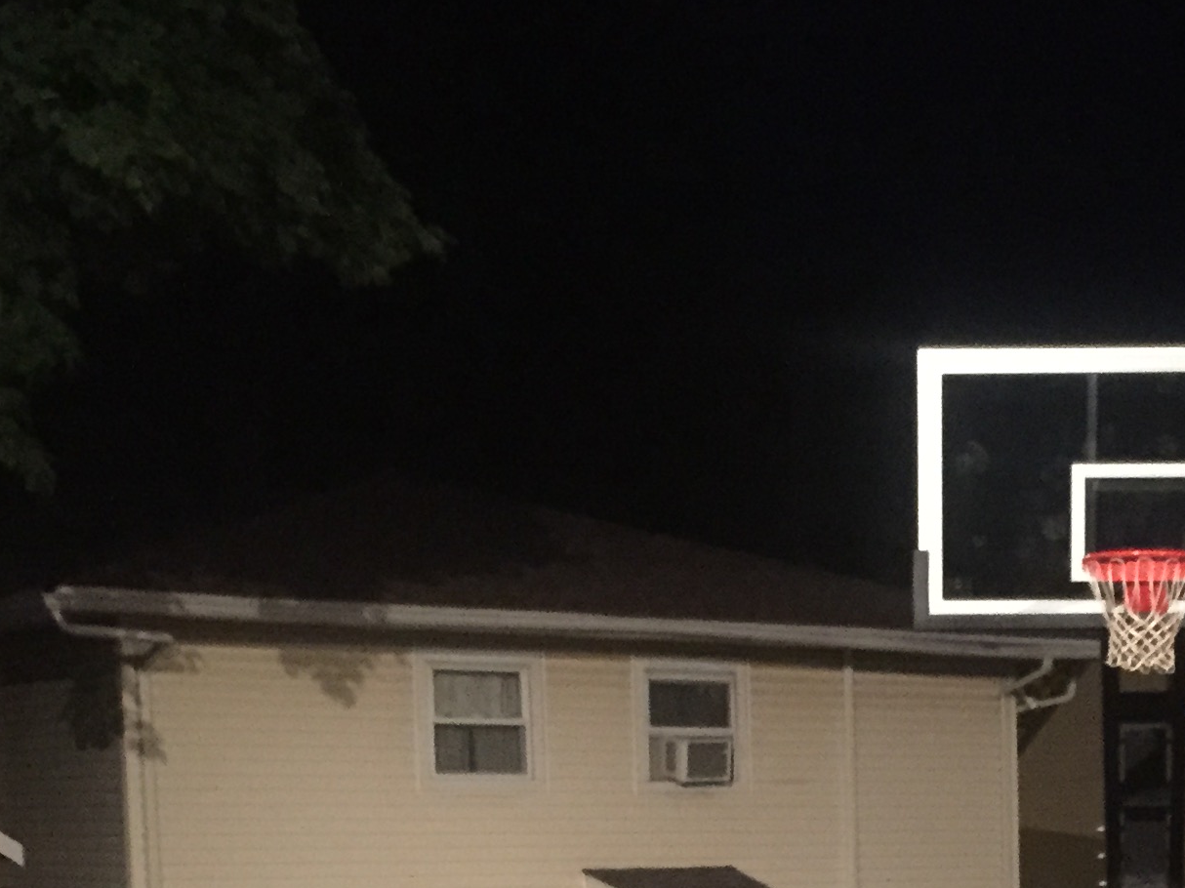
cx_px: 1012
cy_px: 1173
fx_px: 2670
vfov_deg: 17.6
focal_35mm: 78
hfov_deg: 24.5
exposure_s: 1/15
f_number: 2.2
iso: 800
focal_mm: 4.15
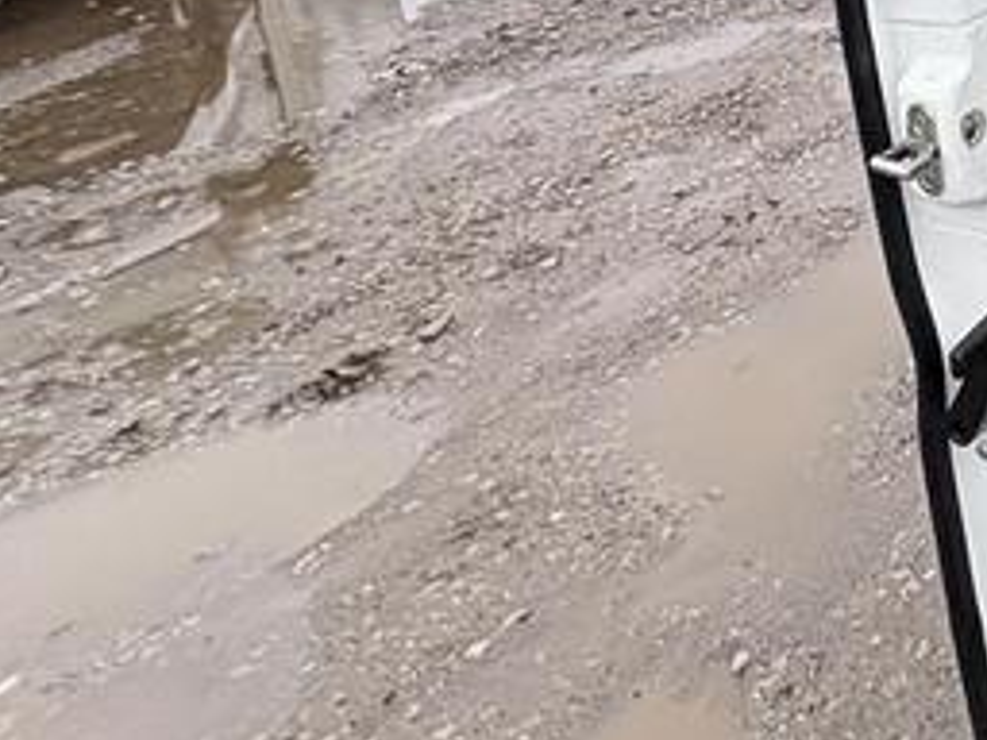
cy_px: -412
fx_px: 1397
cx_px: 1465
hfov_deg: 27.5
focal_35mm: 49
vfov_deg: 23.1
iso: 50
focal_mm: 2.22
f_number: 2.2
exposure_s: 1/153
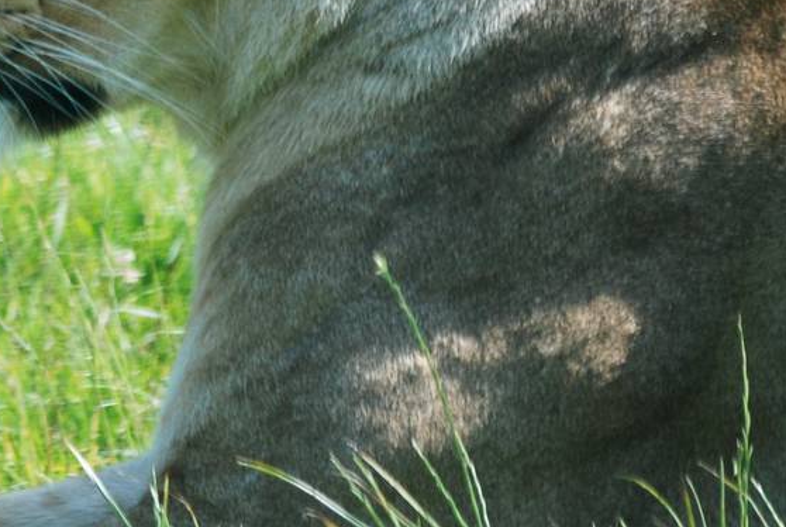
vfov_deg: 2.1
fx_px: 14105
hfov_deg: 3.2
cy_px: 20
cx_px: 228
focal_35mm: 645
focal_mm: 150
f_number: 4.5
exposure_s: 1/500
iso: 200
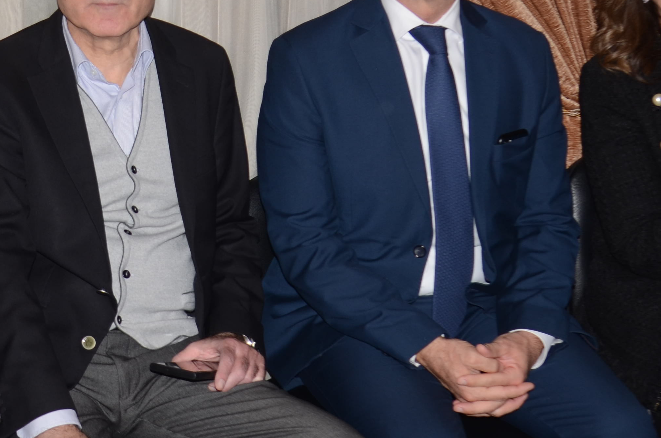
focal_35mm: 88
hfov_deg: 23.0
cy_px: 104
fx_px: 1612
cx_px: 186
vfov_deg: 15.4
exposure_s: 1/250
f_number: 4
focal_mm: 24
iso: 160
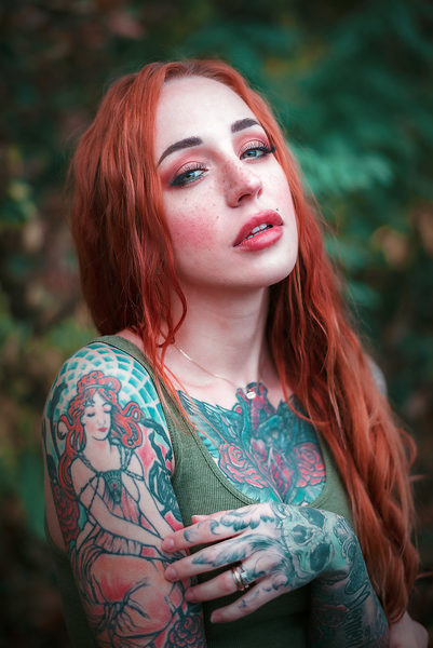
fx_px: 900
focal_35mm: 50
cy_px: 324
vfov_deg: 39.6
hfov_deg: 27.0
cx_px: 216
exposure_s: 1/160
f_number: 2
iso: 400
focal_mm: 50
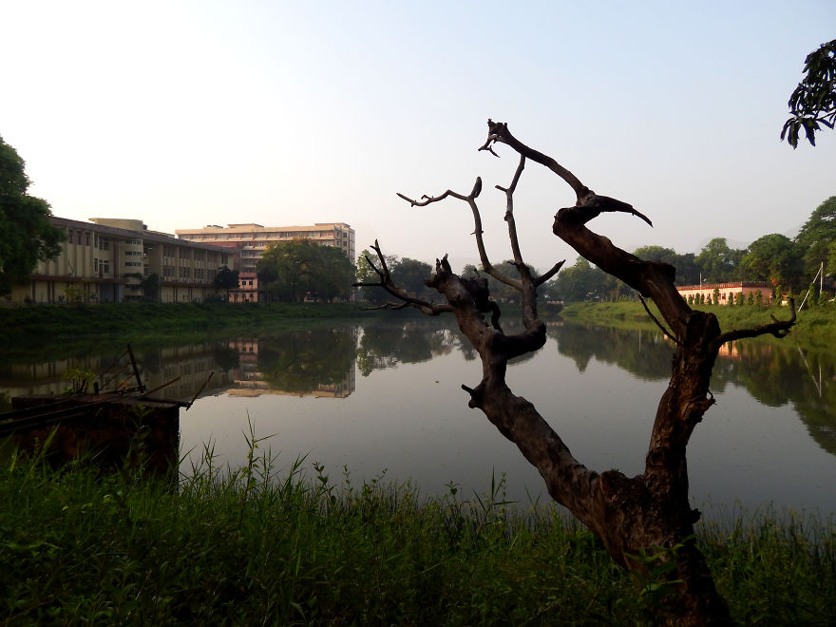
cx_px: 418
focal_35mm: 23
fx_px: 555
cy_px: 314
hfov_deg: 73.9
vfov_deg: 58.9
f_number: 3
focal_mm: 4
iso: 125
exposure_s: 1/800
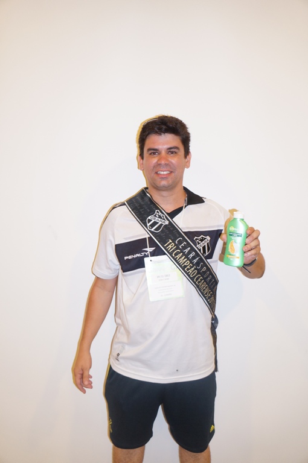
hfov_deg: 47.8
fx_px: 347
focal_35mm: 27
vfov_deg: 67.4
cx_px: 154
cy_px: 232
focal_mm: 18
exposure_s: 1/60
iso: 800
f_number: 4
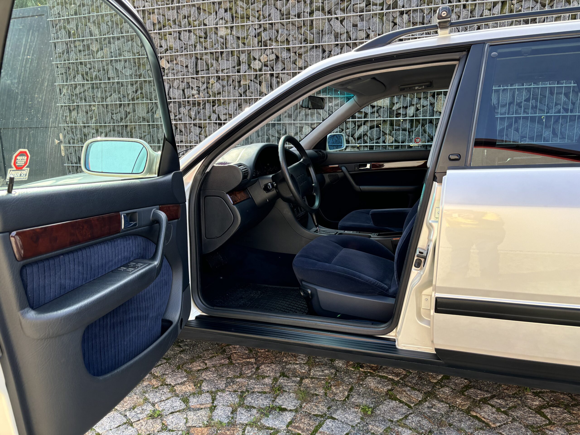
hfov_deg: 67.3
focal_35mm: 26
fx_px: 436
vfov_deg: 53.1
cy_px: 218
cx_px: 290
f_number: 1.6
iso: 50
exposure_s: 1/290
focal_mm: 5.96
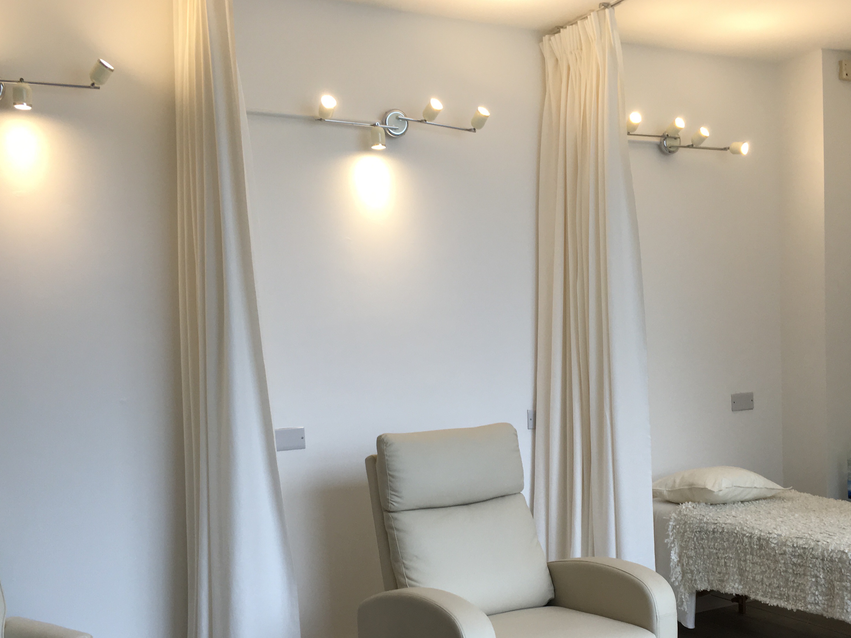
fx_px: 983
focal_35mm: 40
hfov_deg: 46.6
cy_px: 415
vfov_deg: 35.7
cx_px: 499
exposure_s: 1/100
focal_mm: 4.15
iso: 40
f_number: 2.2
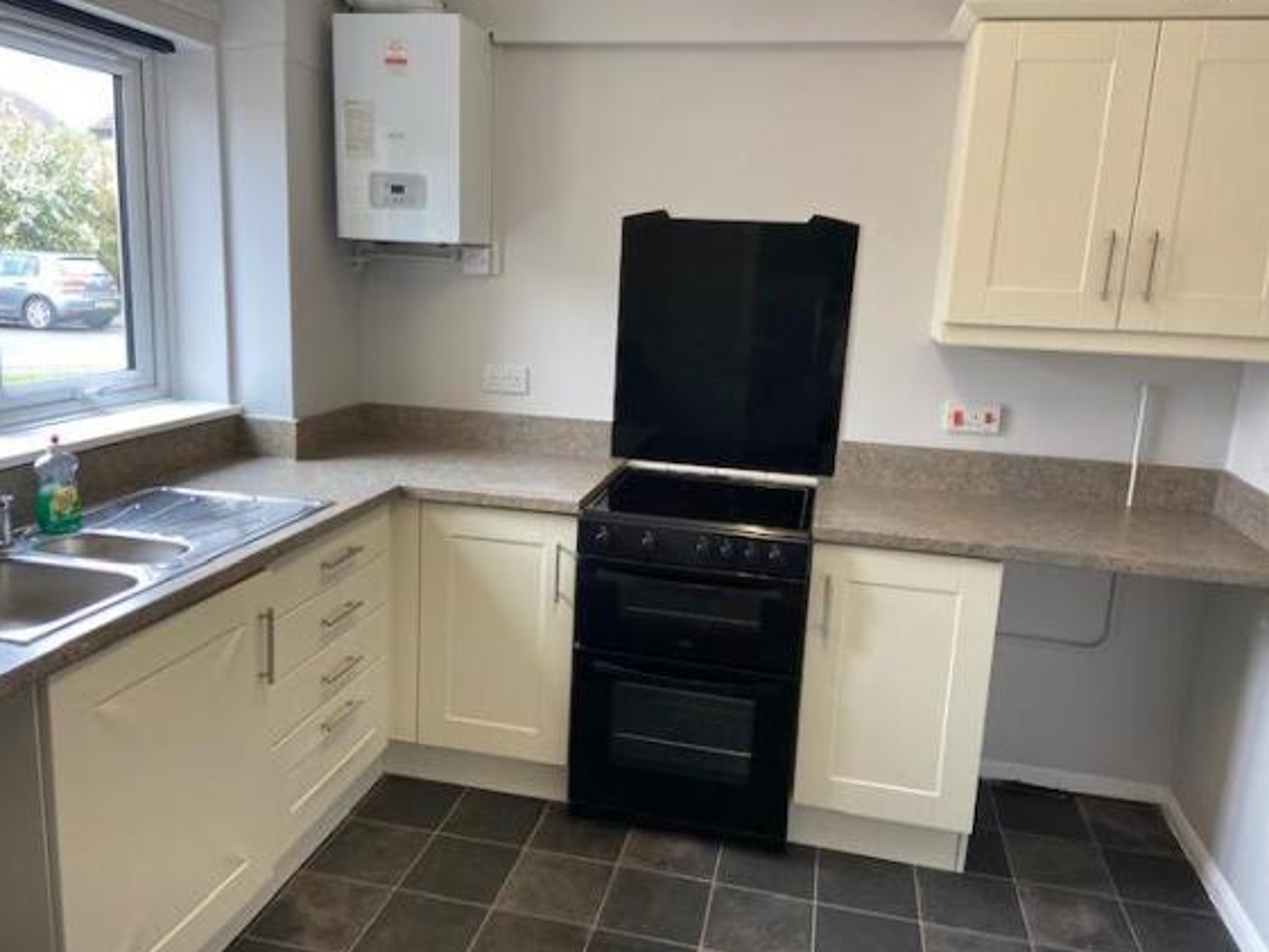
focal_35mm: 27
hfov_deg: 65.3
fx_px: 990
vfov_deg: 51.4
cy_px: 478
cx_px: 614
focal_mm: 4.25
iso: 100
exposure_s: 1/100
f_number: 1.8
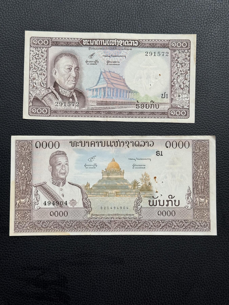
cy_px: 152
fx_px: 423
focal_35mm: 48
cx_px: 114
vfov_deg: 39.7
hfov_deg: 30.3
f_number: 1.78
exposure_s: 1/205
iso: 64
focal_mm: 6.76
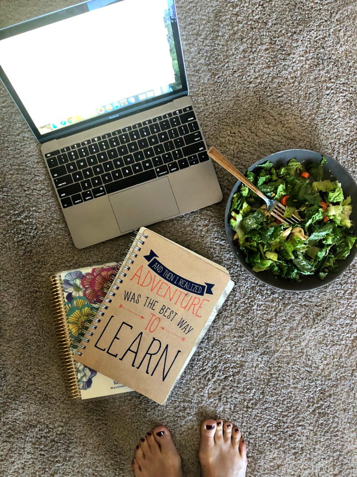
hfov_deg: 49.7
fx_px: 385
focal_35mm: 28
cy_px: 238
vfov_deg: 63.4
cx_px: 178
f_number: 1.8
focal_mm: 3.99
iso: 100
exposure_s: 1/13
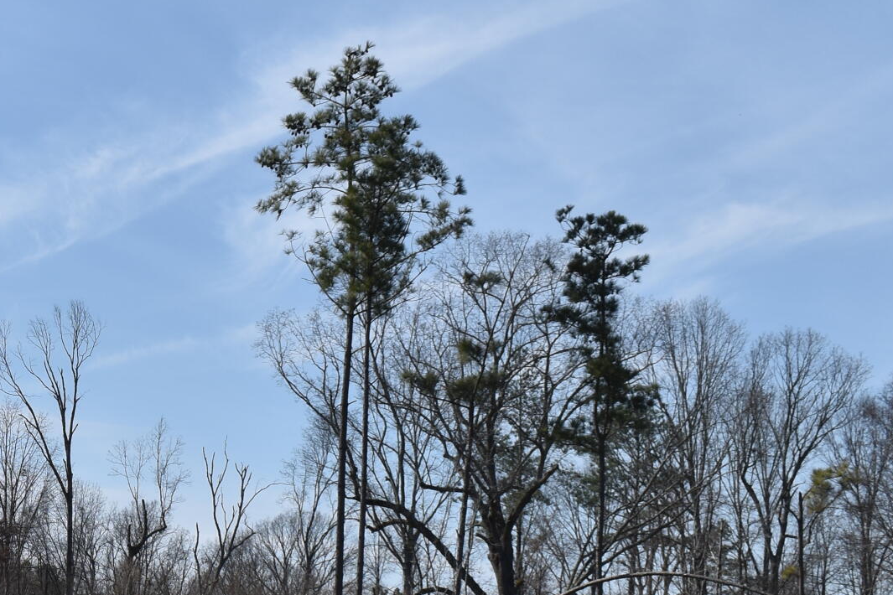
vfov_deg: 14.6
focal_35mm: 93
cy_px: 507
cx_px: -144
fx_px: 2307
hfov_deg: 20.6
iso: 100
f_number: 8
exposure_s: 1/500
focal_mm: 22
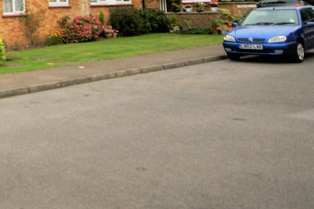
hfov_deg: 29.2
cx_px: -97
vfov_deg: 23.1
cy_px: -22
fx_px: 479
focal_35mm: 55
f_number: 4.5
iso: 250
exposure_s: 1/160
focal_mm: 12
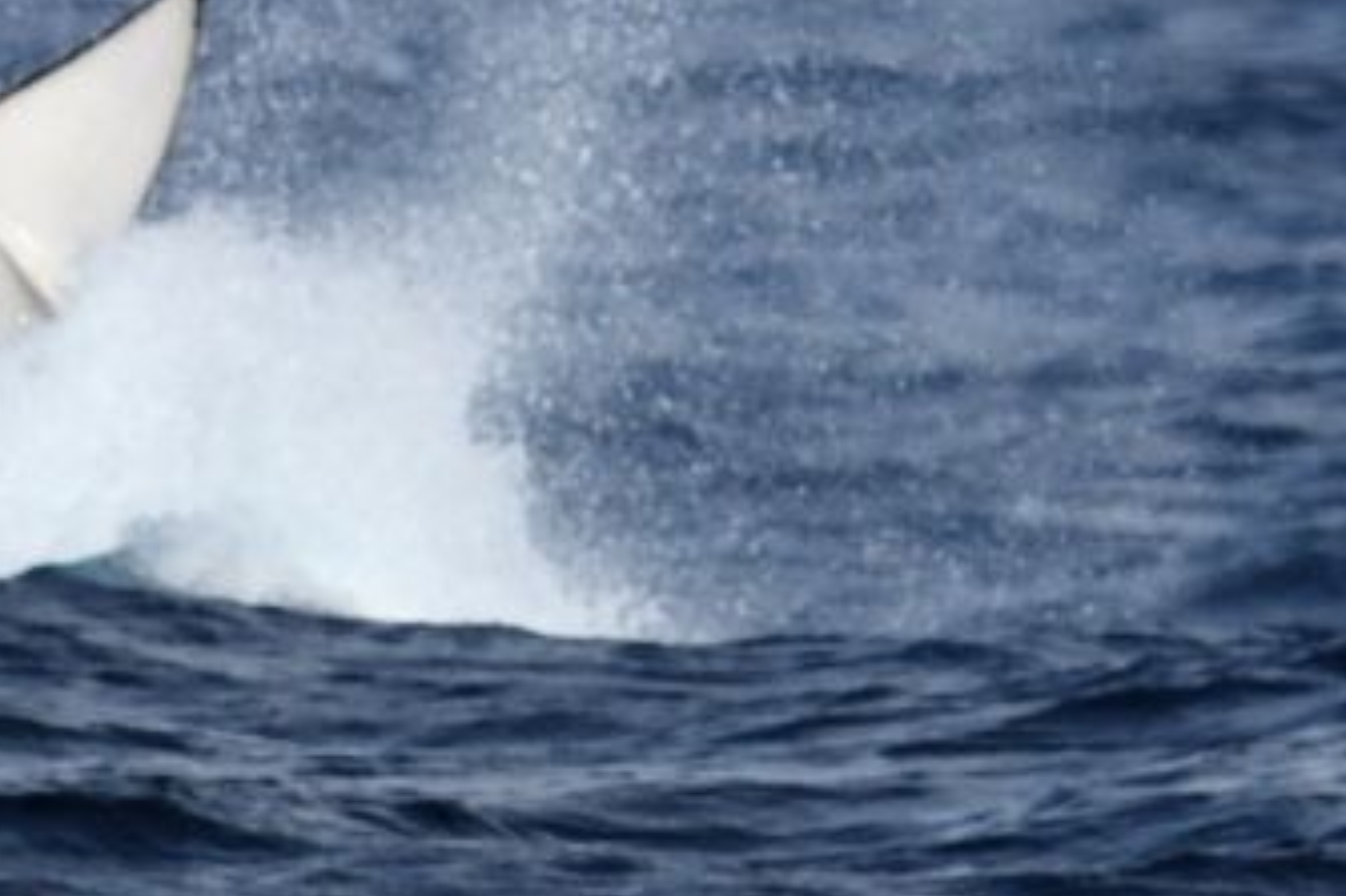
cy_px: 135
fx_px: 53512
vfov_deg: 1.0
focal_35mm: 1432
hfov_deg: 1.4
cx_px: 225
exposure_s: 1/8000
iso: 800
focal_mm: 600
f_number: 6.3
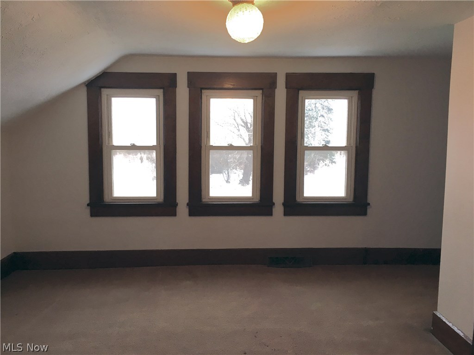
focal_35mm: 29
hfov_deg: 61.7
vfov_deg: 48.2
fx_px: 397
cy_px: 178
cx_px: 237
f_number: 2.2
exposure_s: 1/40
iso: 25
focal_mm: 4.15
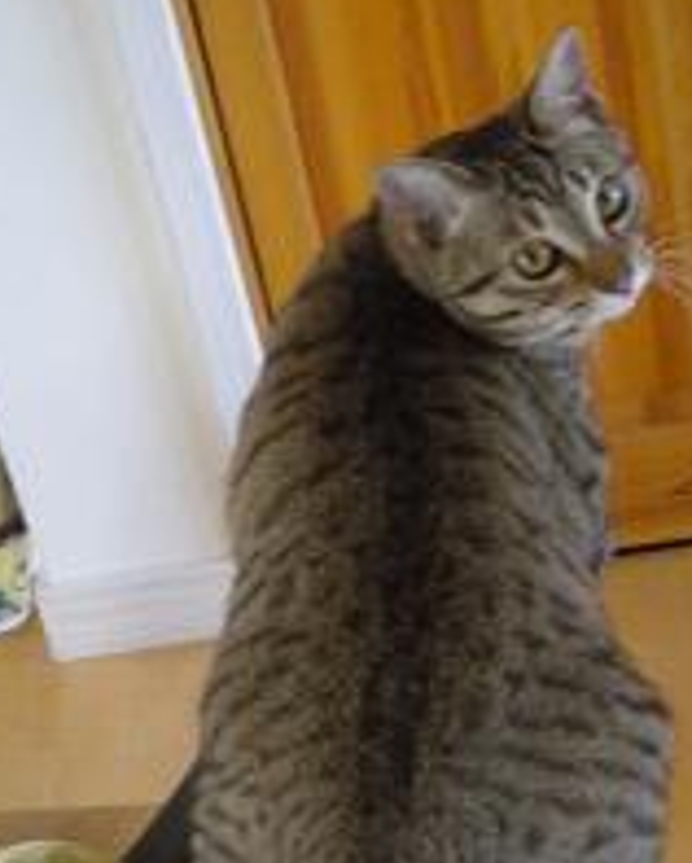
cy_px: 686
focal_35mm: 143
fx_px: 3655
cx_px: 223
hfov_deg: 10.8
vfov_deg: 13.4
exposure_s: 1/46
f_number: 5.1
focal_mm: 14.3
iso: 800
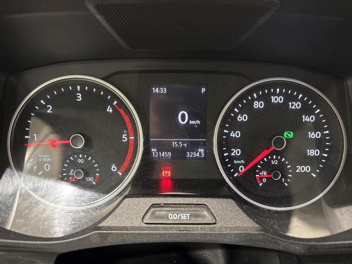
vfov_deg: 51.3
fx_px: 275
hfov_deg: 65.3
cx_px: 176
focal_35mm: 27
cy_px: 137
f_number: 1.6
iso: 500
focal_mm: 5.96
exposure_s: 1/35
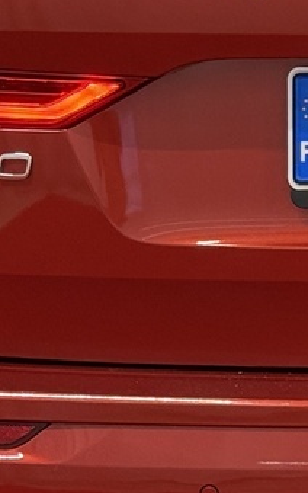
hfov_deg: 6.0
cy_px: 70
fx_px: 2900
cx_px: 523
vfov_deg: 9.7
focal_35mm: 216
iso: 100
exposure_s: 1/64
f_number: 1.78
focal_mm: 6.76
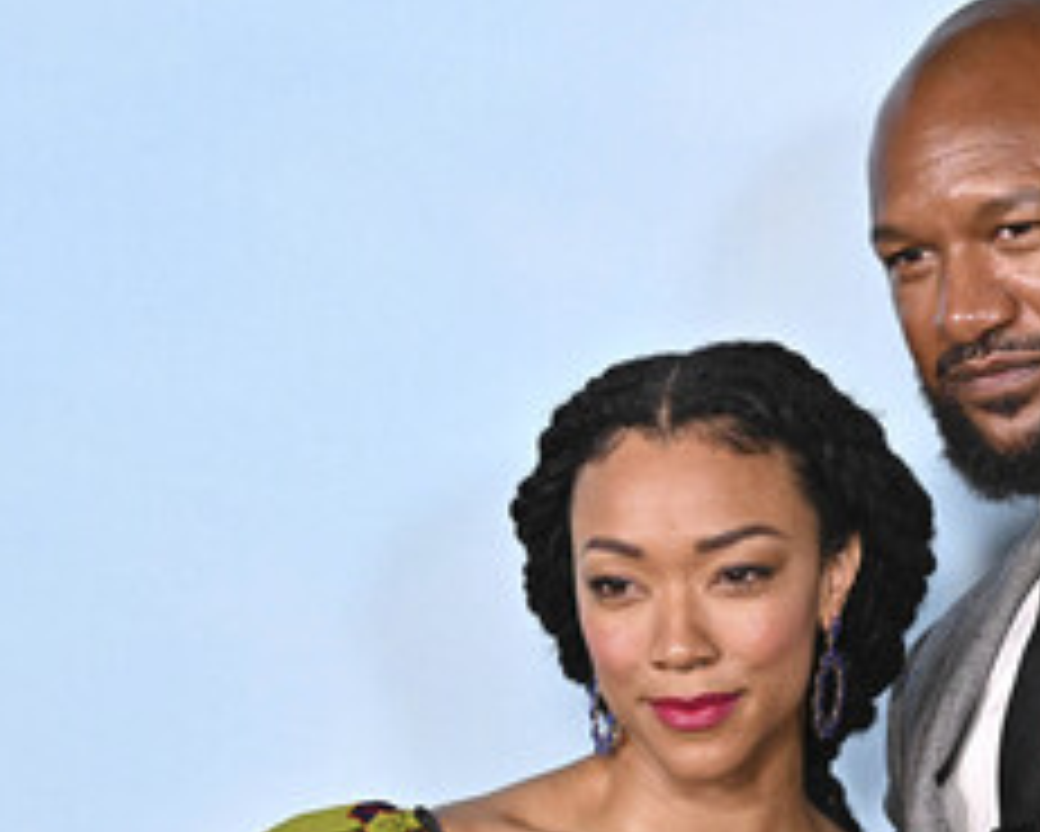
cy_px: 594
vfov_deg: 10.8
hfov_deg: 13.4
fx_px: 4403
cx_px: 894
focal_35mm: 143
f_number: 4.5
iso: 3200
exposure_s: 1/250
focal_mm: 78
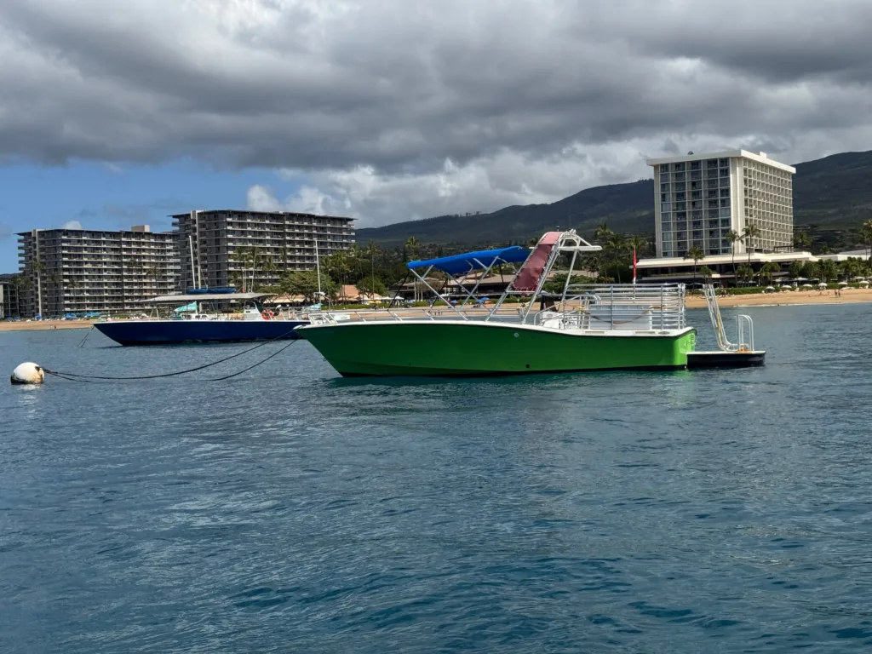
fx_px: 1209
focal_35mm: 48
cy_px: 327
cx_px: 436
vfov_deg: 30.3
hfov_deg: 39.7
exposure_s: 1/6410
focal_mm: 6.76
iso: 64
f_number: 1.78
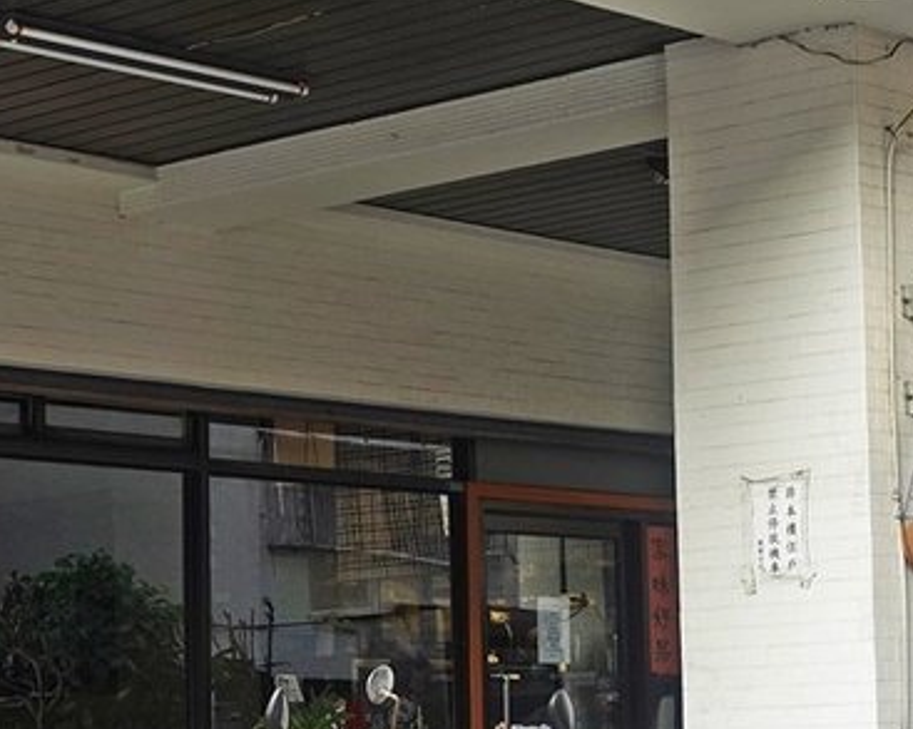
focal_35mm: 87
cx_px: 552
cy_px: 689
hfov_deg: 22.0
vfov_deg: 17.3
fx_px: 2349
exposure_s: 1/80
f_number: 2.8
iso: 125
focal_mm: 14.5
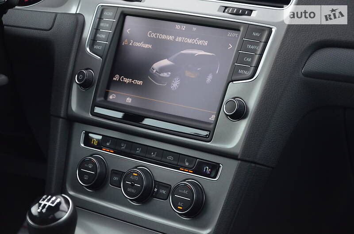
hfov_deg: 20.7
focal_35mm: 99
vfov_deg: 13.8
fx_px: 972
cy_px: 117
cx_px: 177
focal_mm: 66
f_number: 5.3
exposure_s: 1/25
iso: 1600
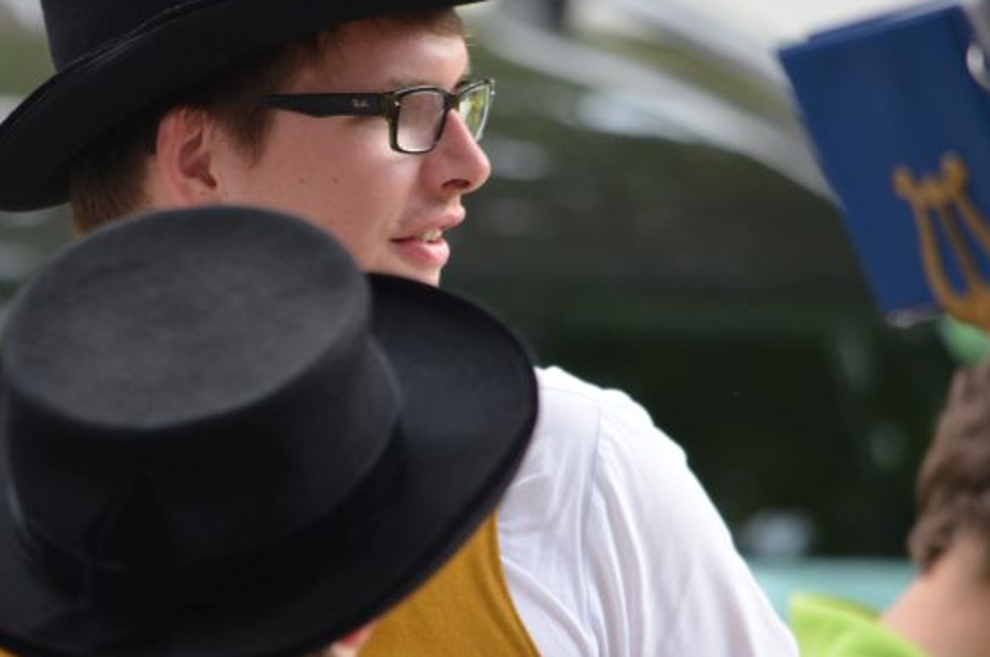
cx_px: 355
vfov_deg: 2.1
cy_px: 300
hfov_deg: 3.2
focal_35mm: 638
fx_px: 17515
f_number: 5.6
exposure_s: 1/250
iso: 500
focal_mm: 300
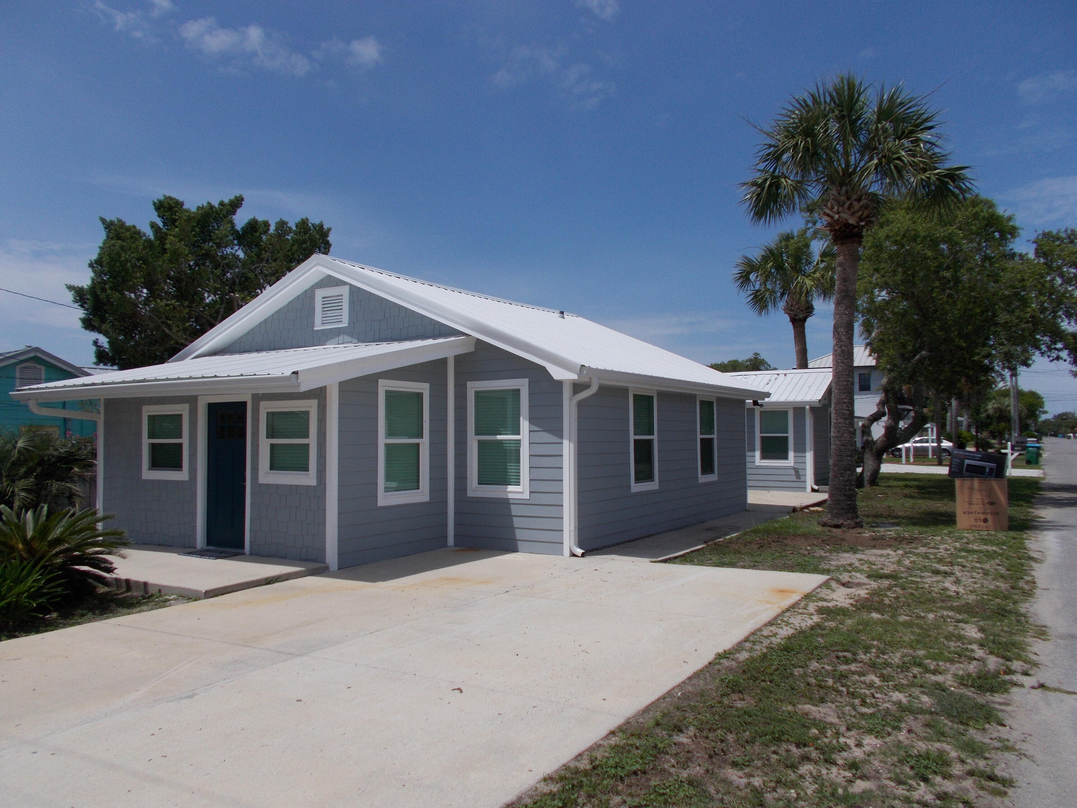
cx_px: 538
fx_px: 809
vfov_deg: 53.1
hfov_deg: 67.3
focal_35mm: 26
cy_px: 404
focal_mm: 4.6
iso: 80
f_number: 8
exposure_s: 1/400
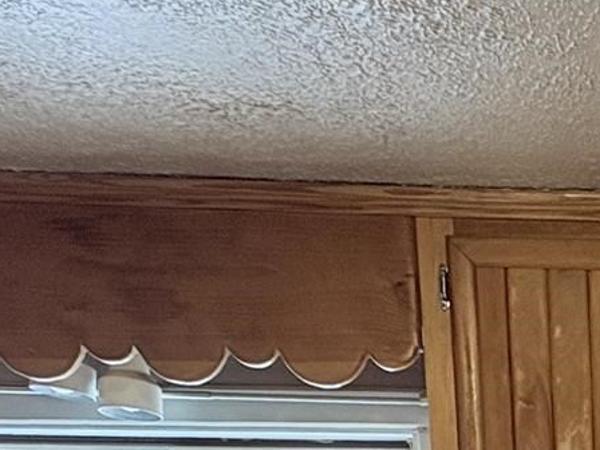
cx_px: 755
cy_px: 828
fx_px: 1109
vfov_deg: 17.9
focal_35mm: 64
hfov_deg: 26.3
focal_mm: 2.22
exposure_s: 1/124
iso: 100
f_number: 2.2
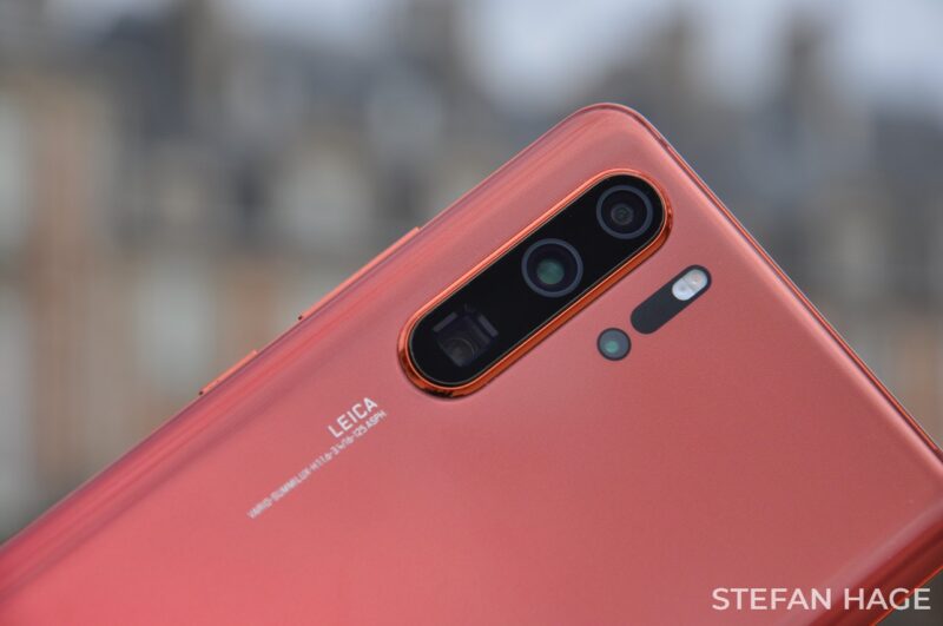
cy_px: 313
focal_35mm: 158
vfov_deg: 8.7
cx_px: 472
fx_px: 4120
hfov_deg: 13.1
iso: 200
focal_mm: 105
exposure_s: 1/400
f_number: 10
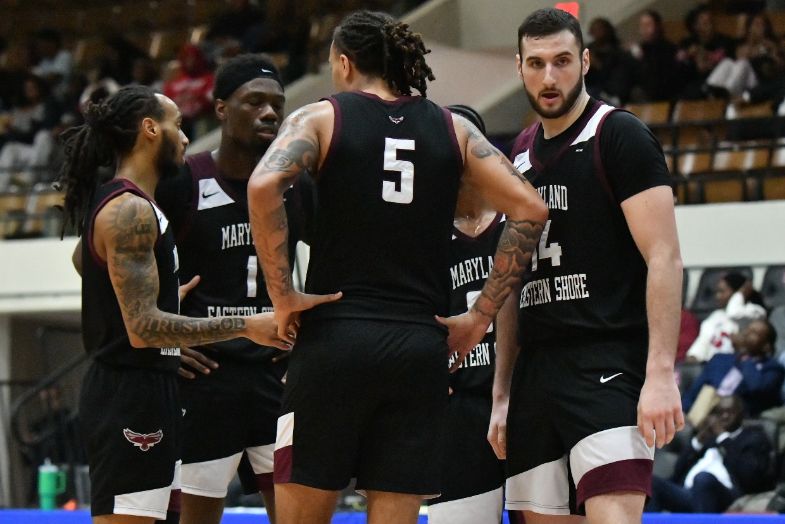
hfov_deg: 10.5
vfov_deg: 7.0
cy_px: 304
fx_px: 4274
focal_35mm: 196
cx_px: 391
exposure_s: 1/800
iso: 12800
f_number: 5
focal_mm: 150
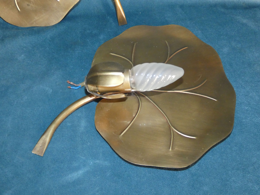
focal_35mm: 43
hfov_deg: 43.9
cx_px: 130
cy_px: 98
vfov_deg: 33.6
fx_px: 323
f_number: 3.7
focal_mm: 7.8
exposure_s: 1/60
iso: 800
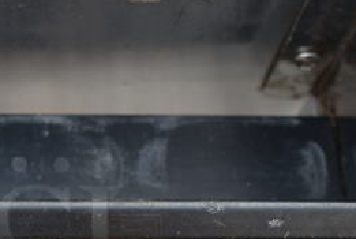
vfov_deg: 13.0
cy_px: 220
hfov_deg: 19.0
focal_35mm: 105
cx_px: 19
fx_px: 1040
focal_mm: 30
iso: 100
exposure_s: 1/100
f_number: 5
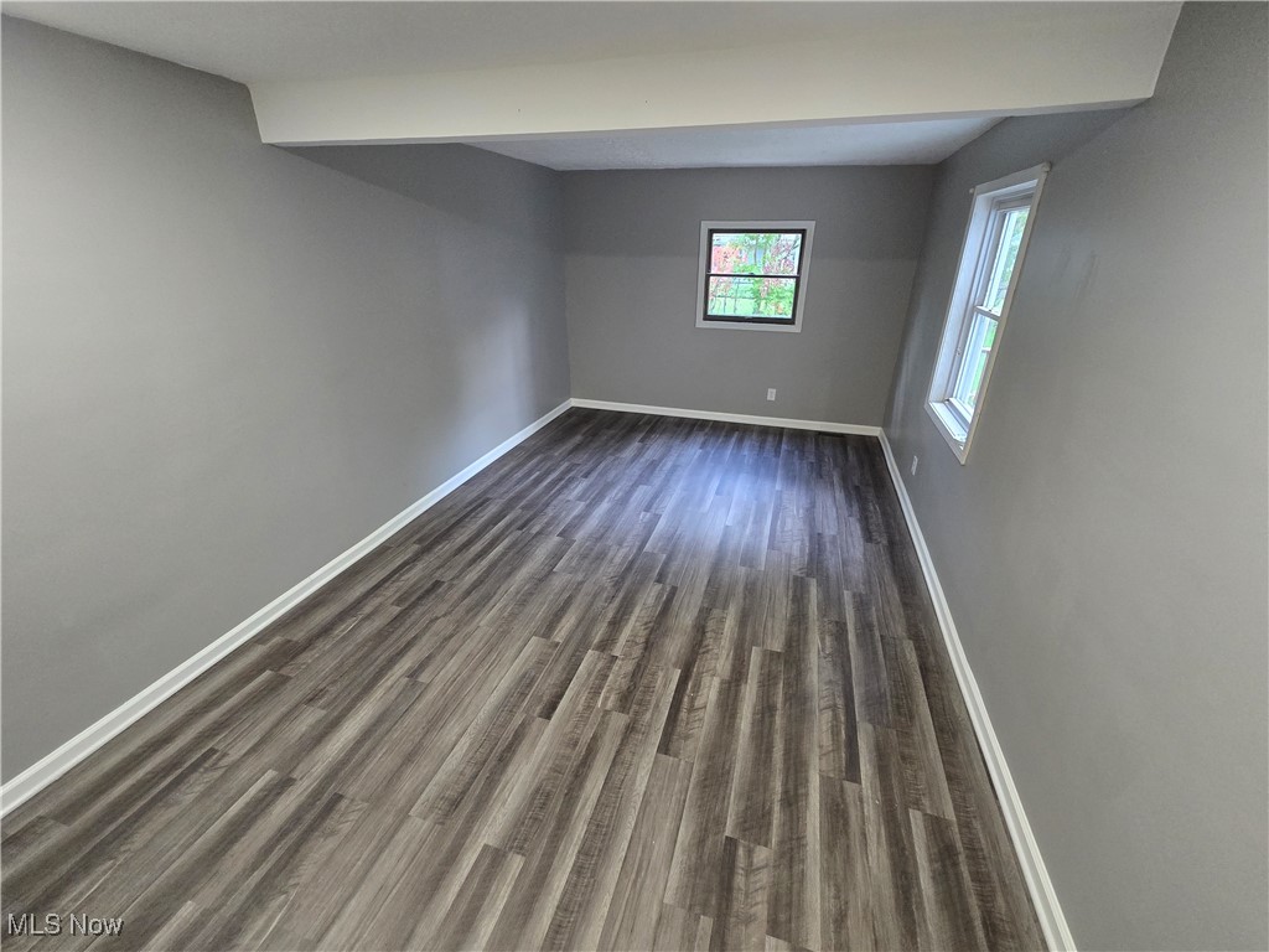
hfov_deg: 106.2
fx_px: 477
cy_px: 476
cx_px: 634
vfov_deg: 89.9
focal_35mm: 13
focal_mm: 2.2
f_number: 2.2
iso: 640
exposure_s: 1/60
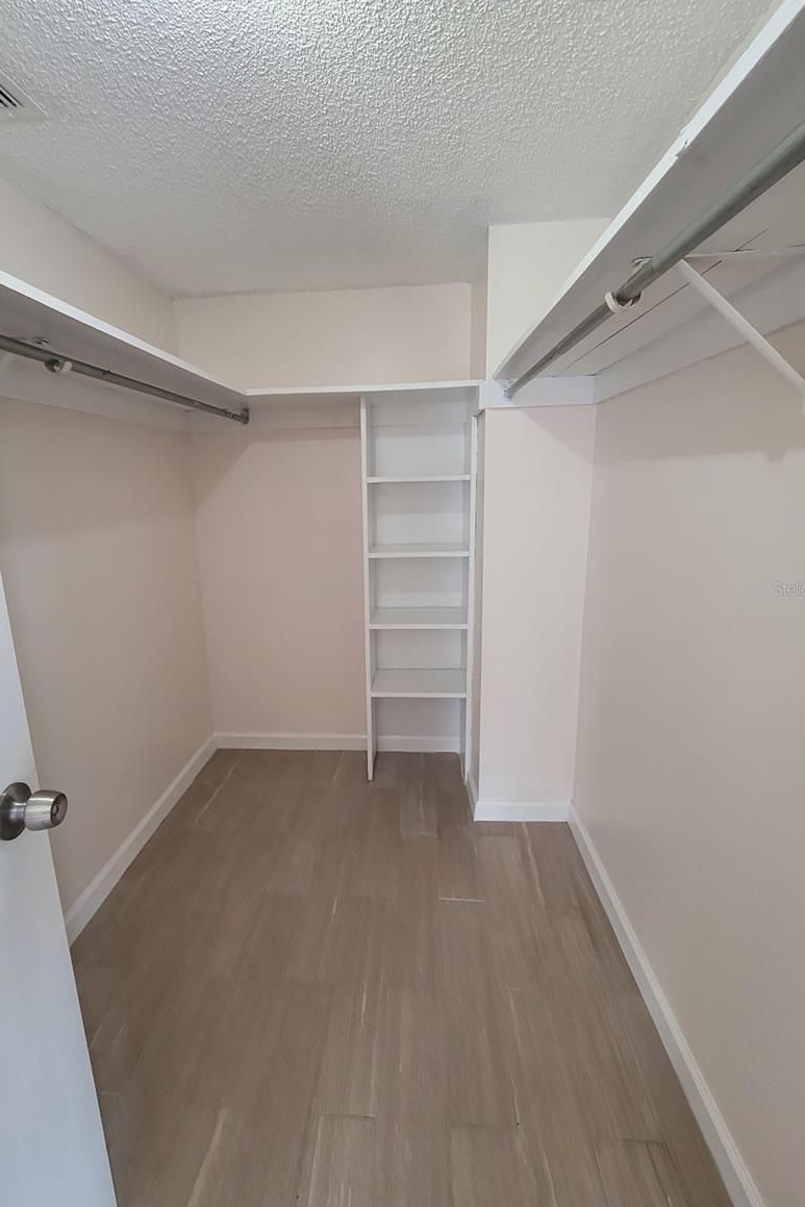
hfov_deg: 81.1
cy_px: 588
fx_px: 469
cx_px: 379
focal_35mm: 14
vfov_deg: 104.2
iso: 160
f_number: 2.2
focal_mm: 2.2
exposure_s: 1/60
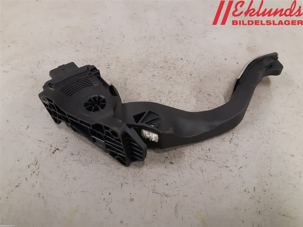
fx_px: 228
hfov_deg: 67.3
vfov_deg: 53.1
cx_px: 152
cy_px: 114
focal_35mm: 26
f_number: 1.7
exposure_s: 1/50
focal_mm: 3.93
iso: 250
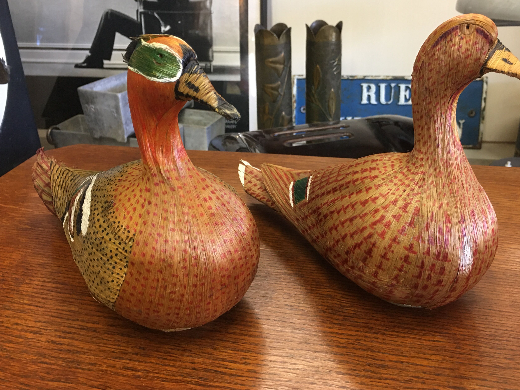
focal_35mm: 35
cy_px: 190
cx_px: 292
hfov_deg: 52.5
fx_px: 526
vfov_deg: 40.7
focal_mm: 4.15
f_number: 2.2
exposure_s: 1/17
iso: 64
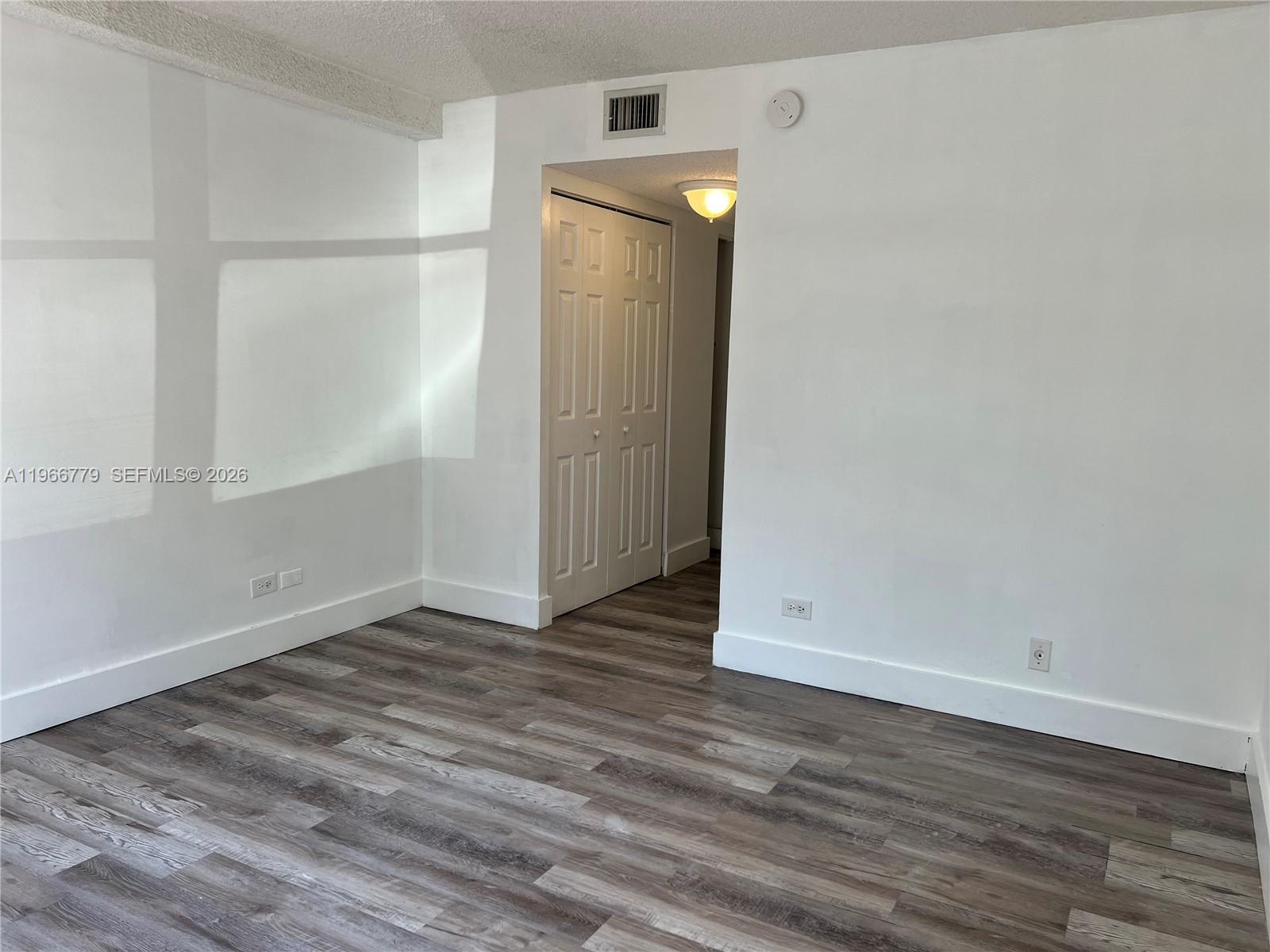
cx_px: 635
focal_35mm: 26
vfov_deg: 53.1
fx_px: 954
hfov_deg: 67.3
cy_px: 476
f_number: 1.5
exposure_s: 1/279
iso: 40
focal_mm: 5.7
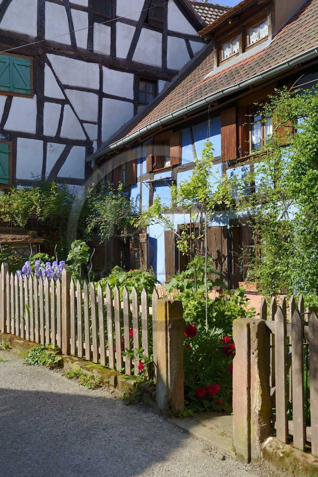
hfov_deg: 31.9
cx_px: 159
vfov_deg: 46.4
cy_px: 238
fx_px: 557
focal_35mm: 42
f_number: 5
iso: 200
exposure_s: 1/800
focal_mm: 42
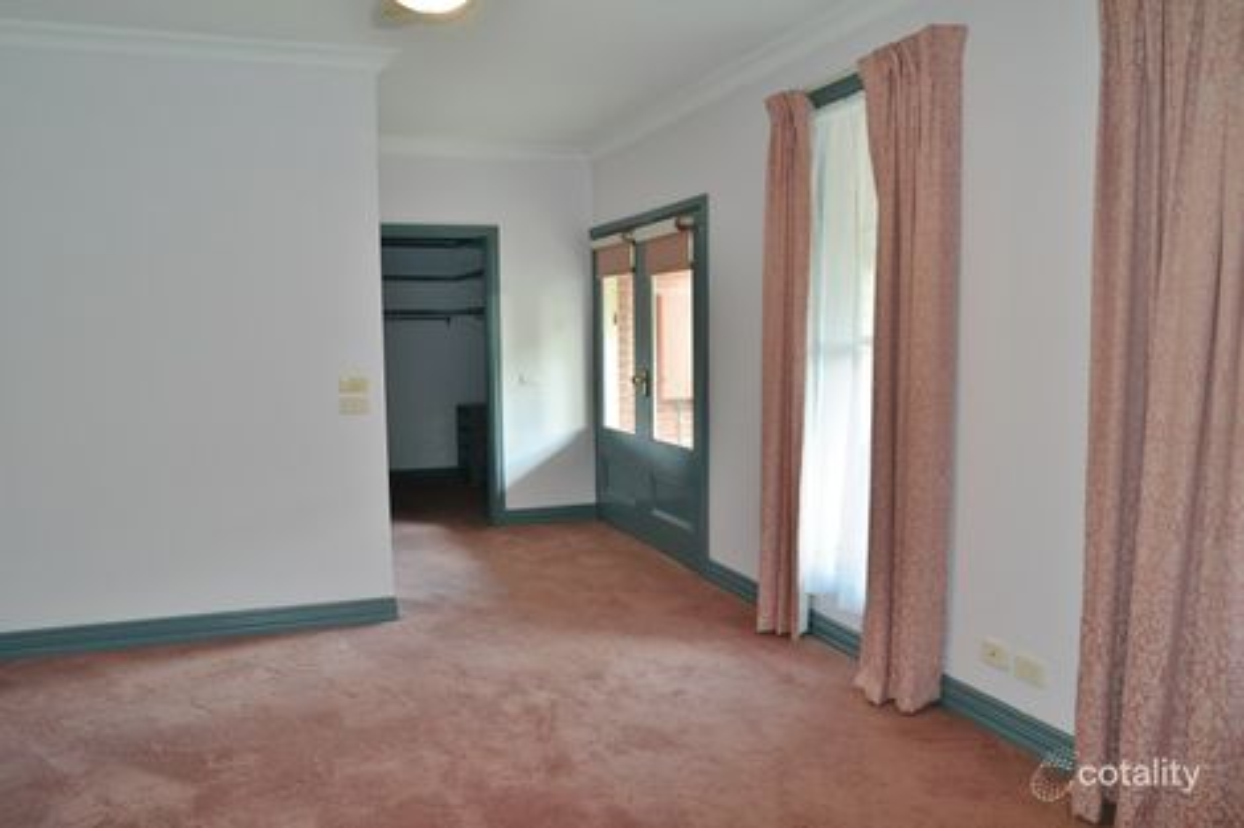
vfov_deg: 53.1
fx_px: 829
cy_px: 414
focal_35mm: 24
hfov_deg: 73.8
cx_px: 622
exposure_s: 1/30
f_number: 3.5
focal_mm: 16
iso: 400
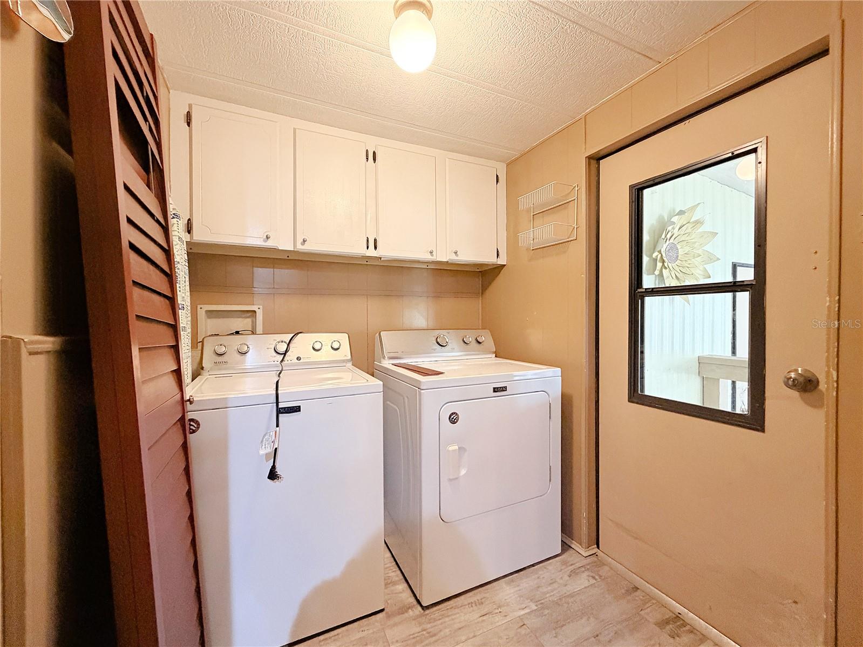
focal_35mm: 14
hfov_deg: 102.1
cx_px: 432
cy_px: 324
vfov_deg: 85.7
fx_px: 349
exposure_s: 1/60
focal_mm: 2.22
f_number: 2.2
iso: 500
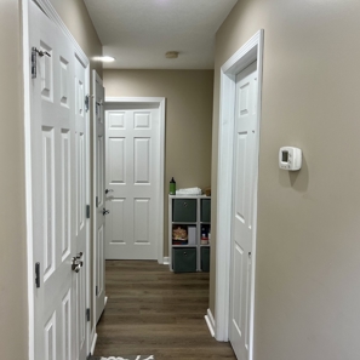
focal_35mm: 31
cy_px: 179
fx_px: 365
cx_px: 153
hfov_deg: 52.3
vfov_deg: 52.5
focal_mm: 5.7
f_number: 1.5
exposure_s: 1/60
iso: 64
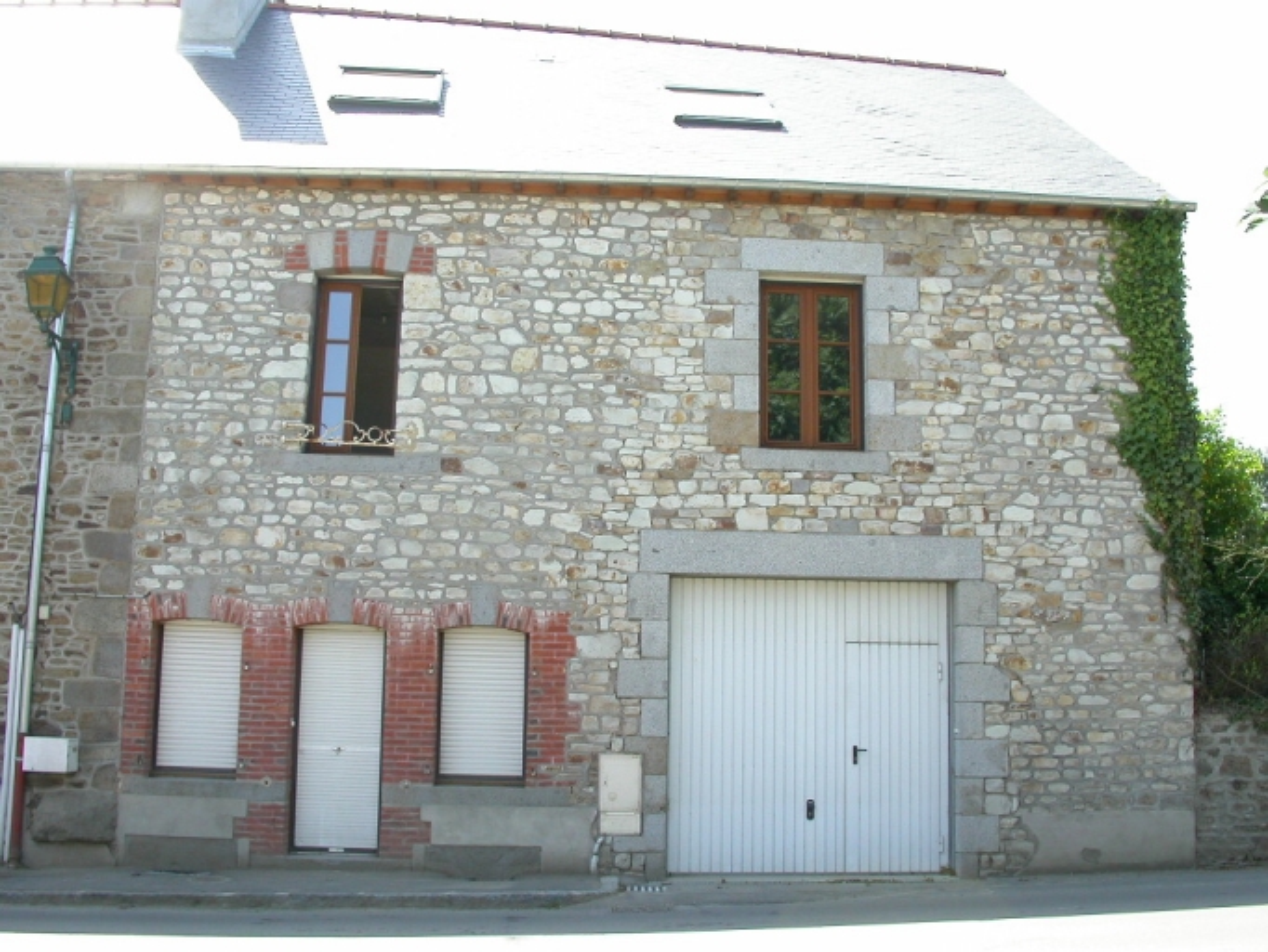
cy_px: 476
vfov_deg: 37.7
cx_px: 634
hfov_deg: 49.0
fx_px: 1392
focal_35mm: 38
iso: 100
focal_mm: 7.85
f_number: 5.3
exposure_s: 1/150
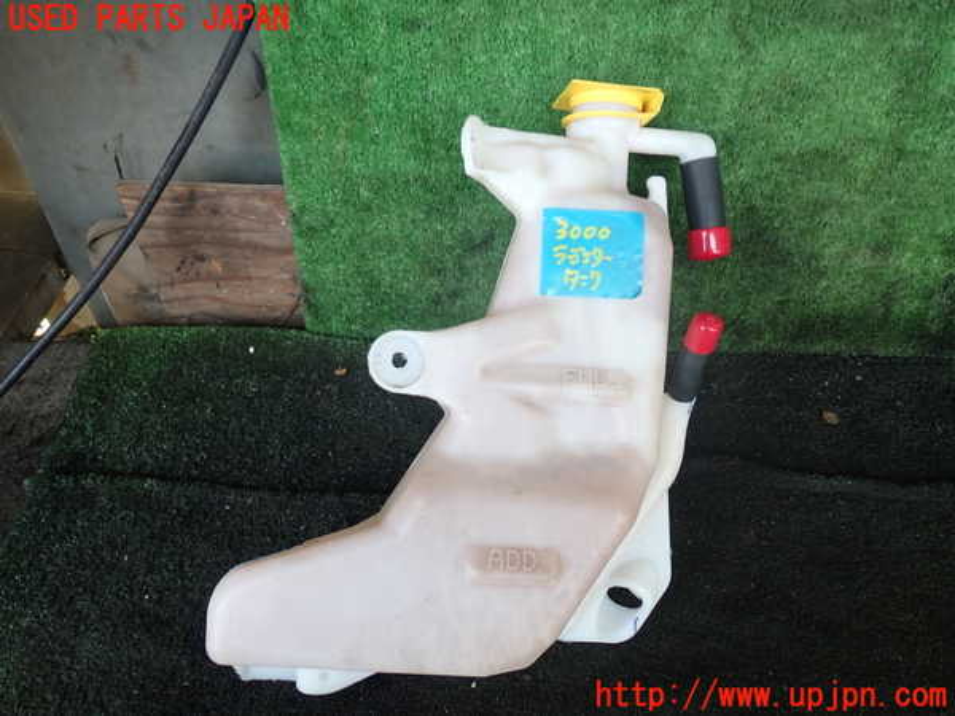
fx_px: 828
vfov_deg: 46.8
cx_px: 478
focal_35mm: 30
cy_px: 358
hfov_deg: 60.0
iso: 100
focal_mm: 5.4
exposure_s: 1/60
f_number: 2.3
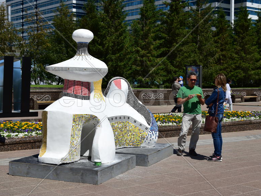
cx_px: 124
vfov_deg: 23.7
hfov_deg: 31.2
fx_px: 468
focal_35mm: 62
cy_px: 98
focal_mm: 38
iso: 100
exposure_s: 1/400
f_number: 9
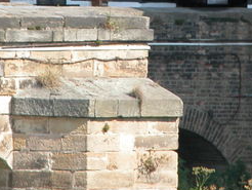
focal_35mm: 910
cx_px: 209
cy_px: -55
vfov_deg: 1.6
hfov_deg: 2.2
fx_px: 6631
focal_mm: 71.2
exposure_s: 1/255
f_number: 4.7
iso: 100
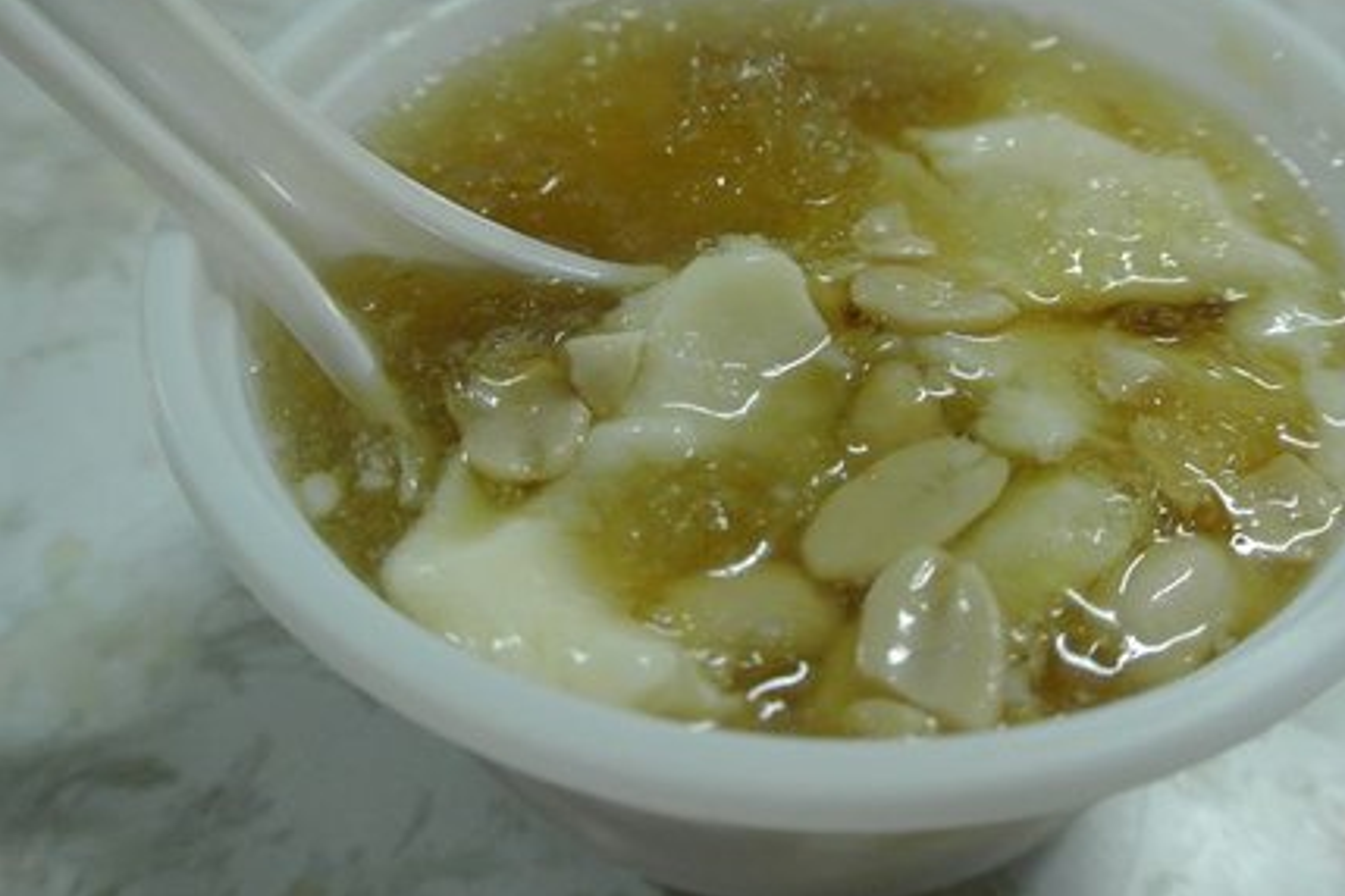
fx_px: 1308
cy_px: 379
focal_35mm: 35
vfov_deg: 37.8
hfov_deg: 54.2
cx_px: 778
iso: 1250
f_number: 3.5
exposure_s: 1/30
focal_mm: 11.4
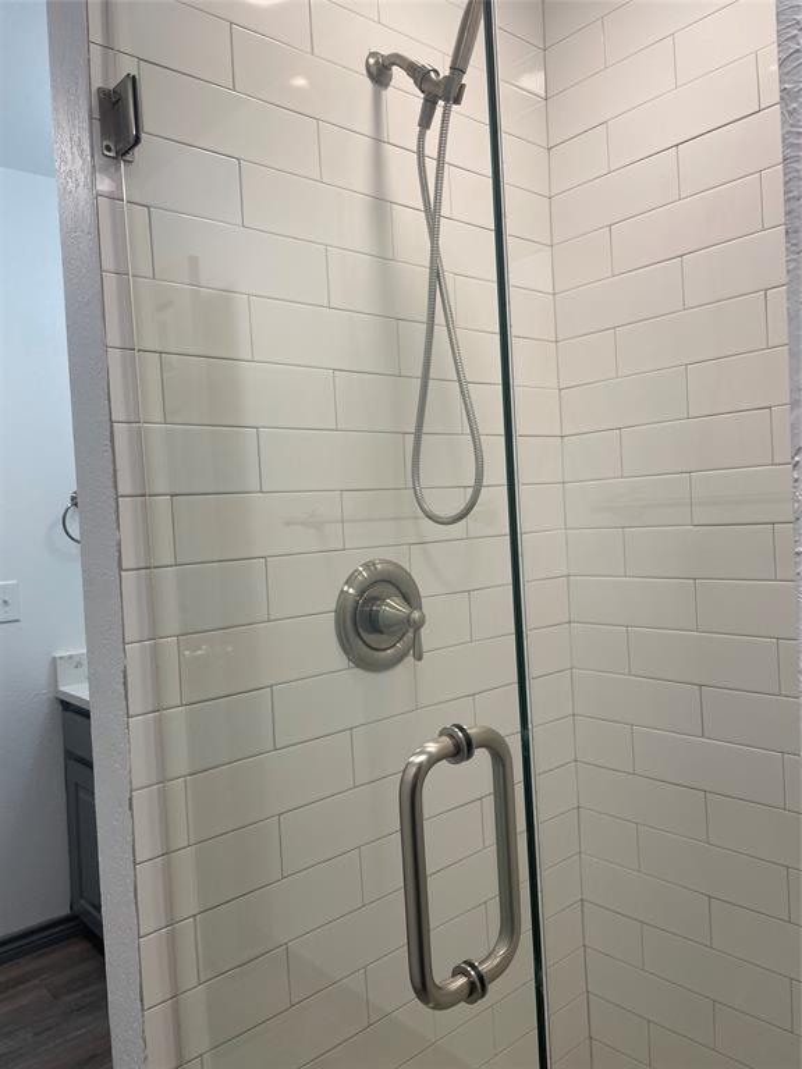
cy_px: 534
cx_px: 401
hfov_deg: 53.1
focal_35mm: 26
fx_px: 803
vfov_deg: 67.3
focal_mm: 4.2
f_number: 1.6
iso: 64
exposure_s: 1/120
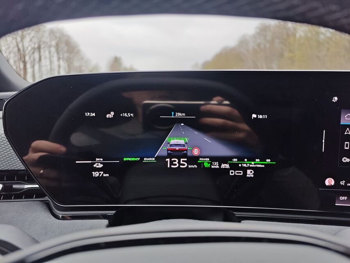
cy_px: 132
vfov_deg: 58.9
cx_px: 175
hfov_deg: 73.9
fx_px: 233
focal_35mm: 23
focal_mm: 8.72
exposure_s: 1/130
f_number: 2
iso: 50
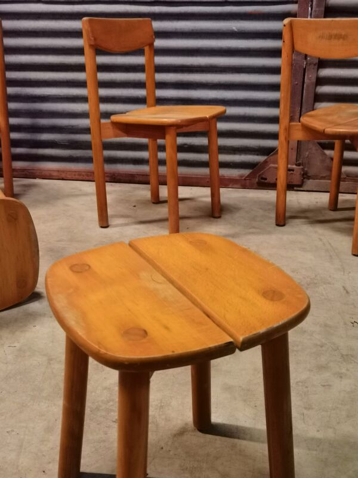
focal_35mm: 37
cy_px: 239
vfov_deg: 50.1
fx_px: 510
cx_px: 179
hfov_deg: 38.7
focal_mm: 6.71
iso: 640
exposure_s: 1/25
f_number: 1.9
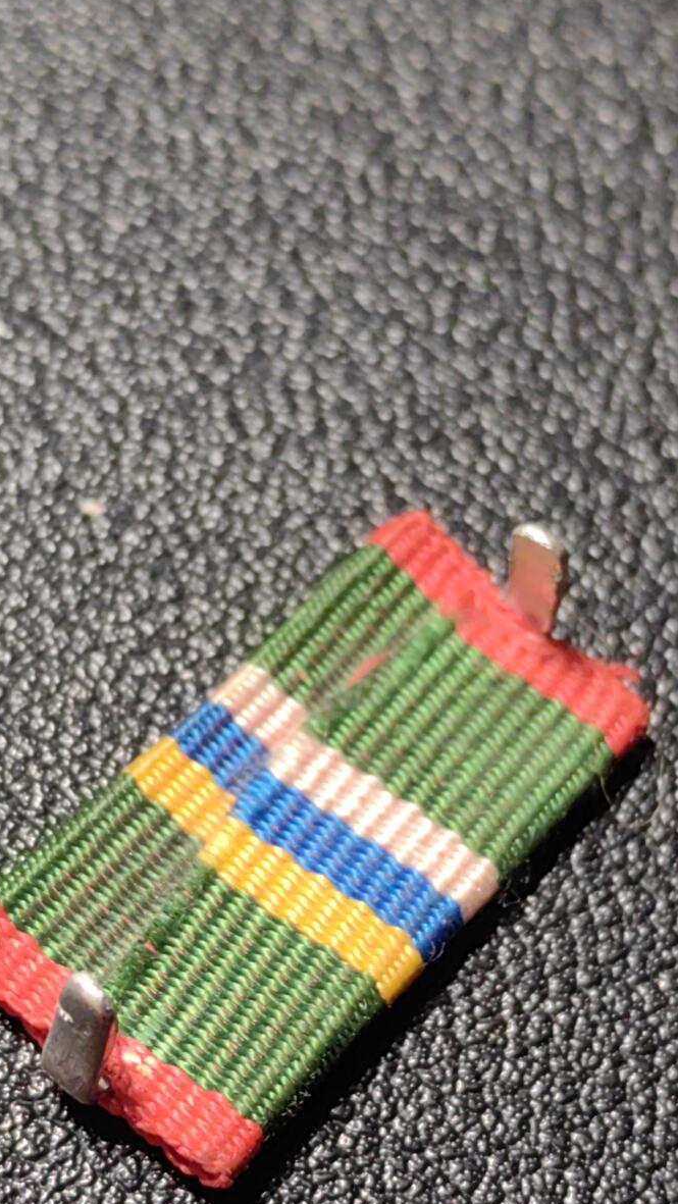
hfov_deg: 14.6
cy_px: 731
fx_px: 2651
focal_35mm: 83
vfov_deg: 25.5
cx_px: 323
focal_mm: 5.75
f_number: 2
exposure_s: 1/100
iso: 125
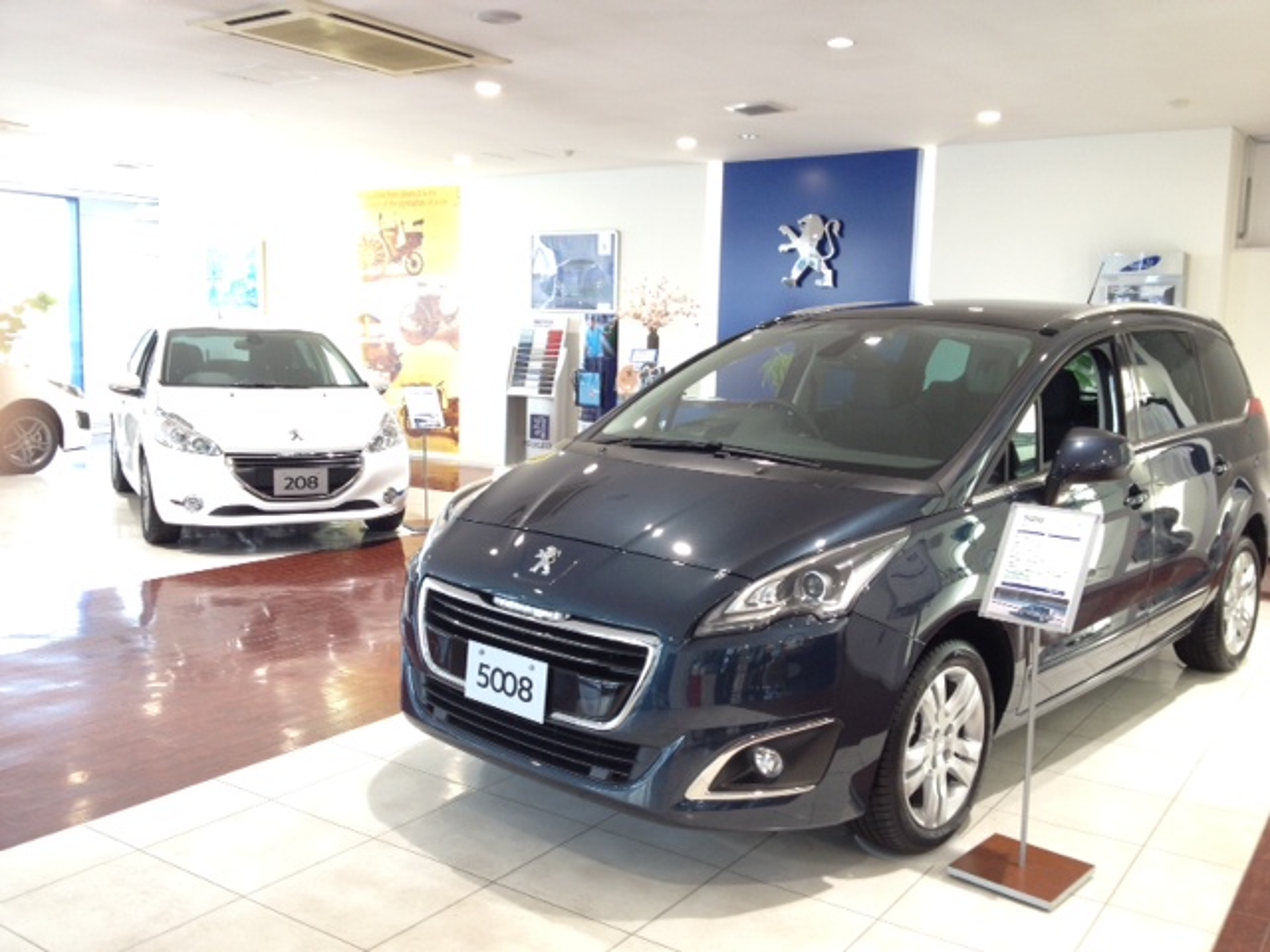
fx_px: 1284
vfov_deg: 40.7
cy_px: 476
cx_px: 635
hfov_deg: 52.6
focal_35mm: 35
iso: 80
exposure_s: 1/20
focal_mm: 4.28
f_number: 2.4
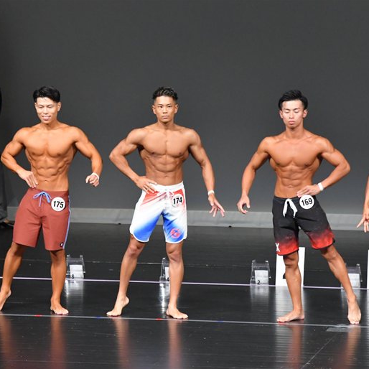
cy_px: 184
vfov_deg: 5.1
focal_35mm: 346
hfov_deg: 5.1
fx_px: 4173
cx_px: 134
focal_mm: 180
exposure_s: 1/400
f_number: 5.6
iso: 5000
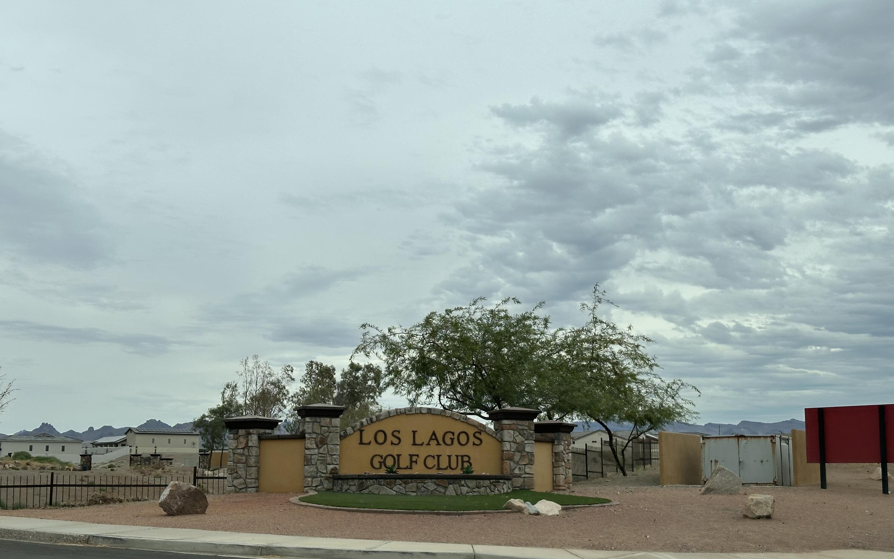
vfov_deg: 25.3
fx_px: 1243
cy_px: 316
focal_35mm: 51
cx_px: 448
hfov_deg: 39.6
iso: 64
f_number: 1.78
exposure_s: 1/2028
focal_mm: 6.86
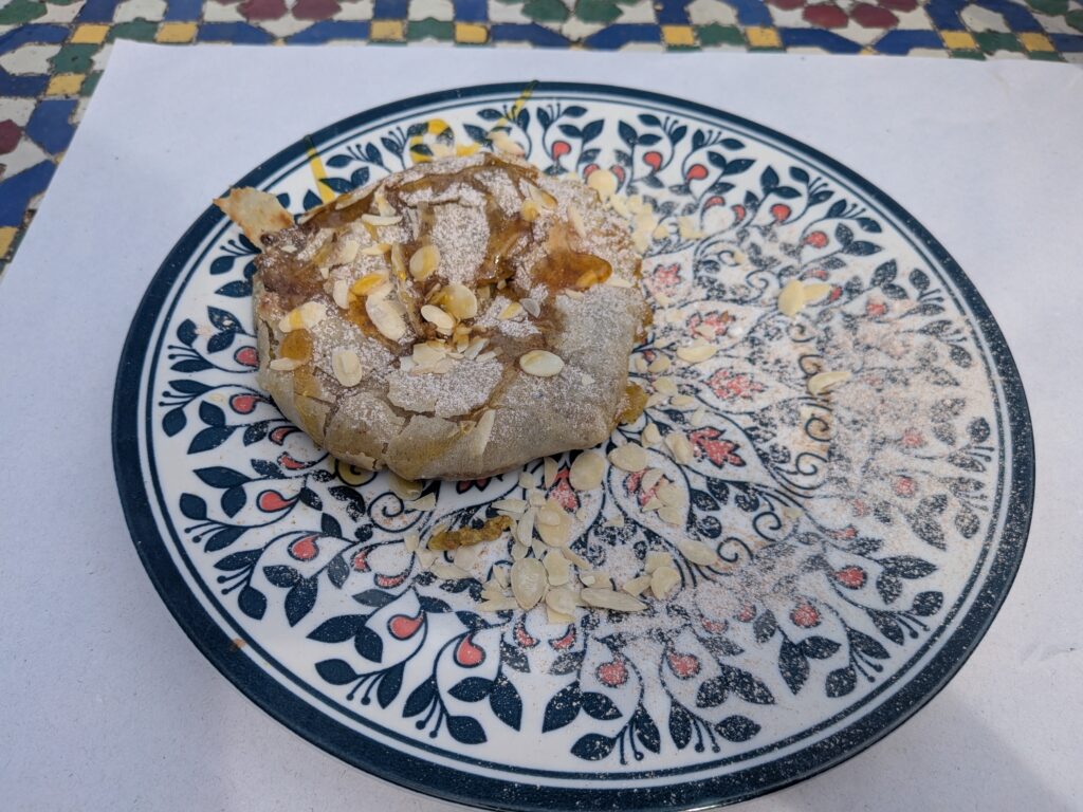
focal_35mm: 24
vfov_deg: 56.8
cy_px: 406
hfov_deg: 71.6
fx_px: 751
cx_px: 542
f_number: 1.7
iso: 29
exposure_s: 1/1277
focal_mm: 4.53
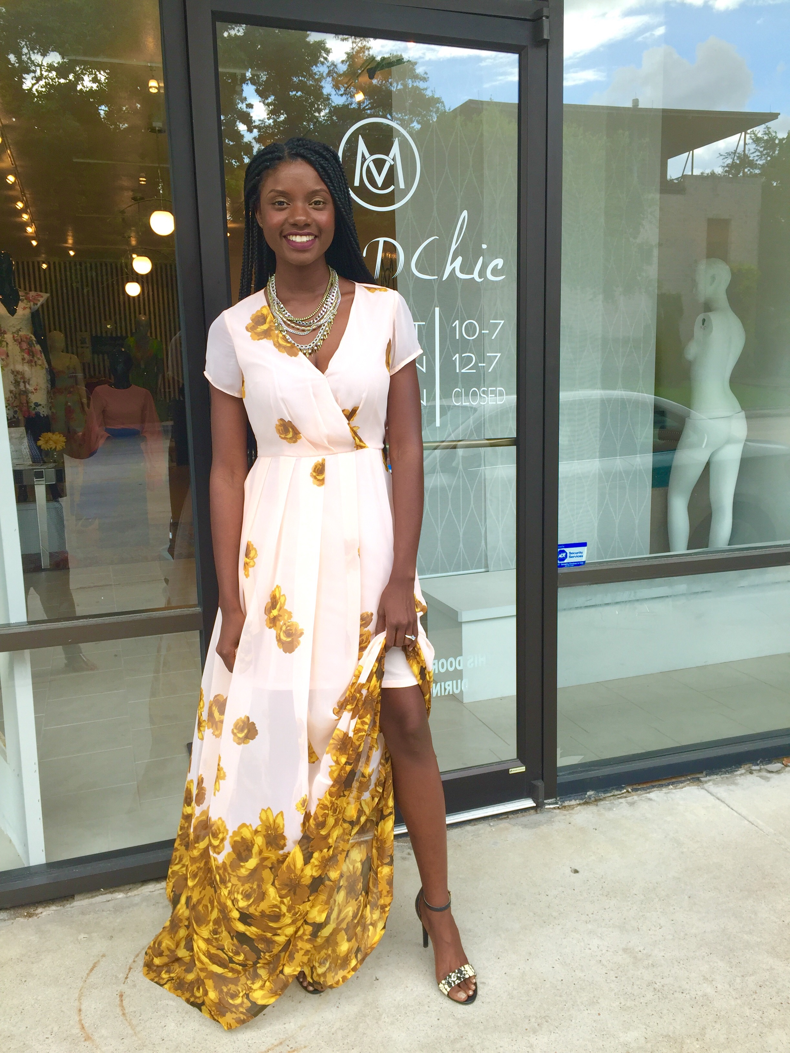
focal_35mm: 29
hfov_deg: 48.2
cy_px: 526
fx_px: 882
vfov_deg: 61.7
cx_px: 395
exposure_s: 1/120
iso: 32
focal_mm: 4.15
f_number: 2.2
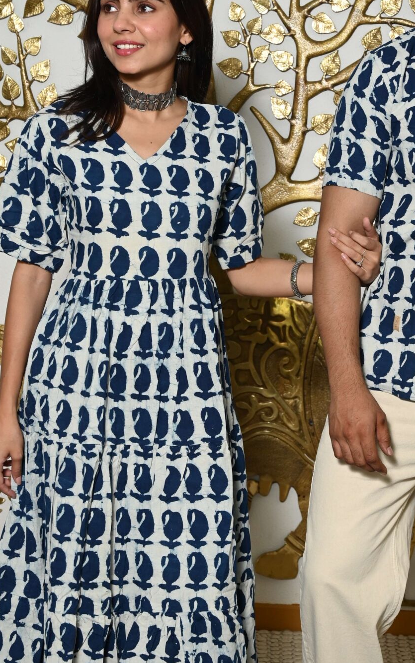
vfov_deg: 25.8
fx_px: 1448
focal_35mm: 80
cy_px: 337
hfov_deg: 16.2
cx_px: 309
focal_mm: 41
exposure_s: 1/160
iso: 400
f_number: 5.6
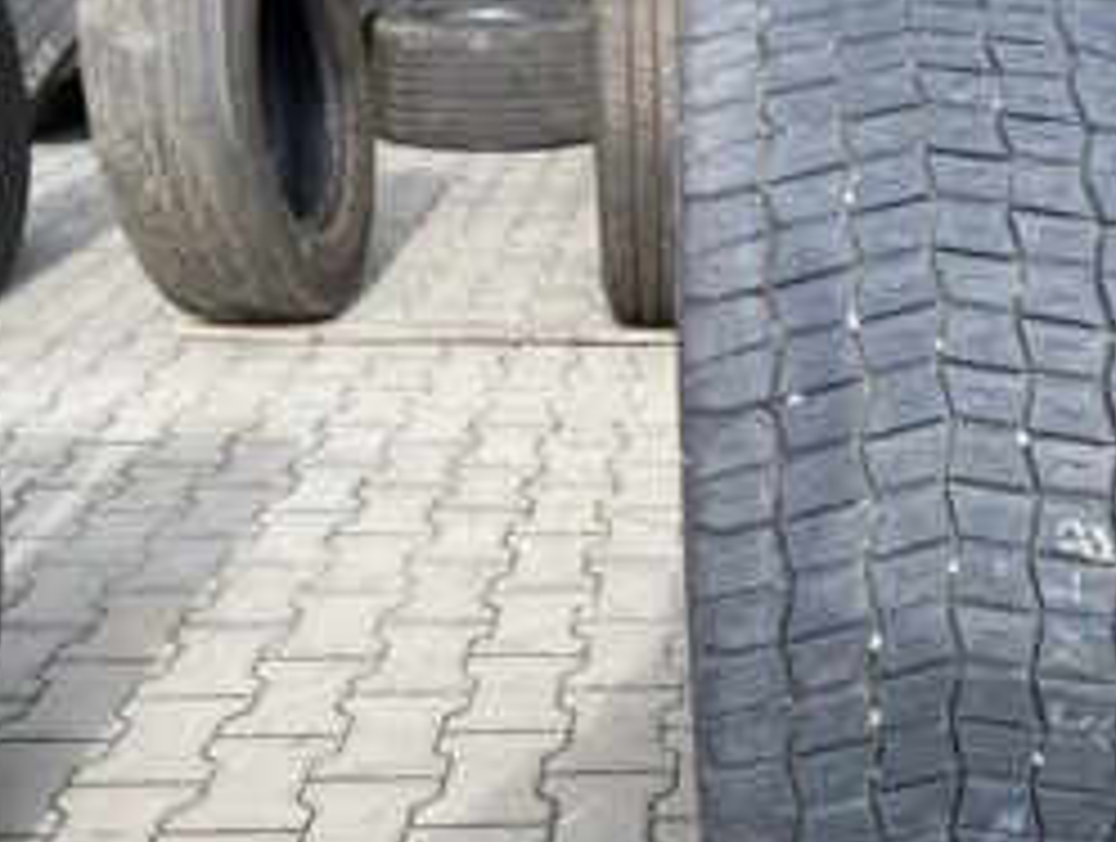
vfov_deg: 32.1
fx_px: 1454
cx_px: 896
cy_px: 543
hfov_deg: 40.3
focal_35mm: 45
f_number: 1.8
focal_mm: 4.25
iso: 32
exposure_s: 1/724
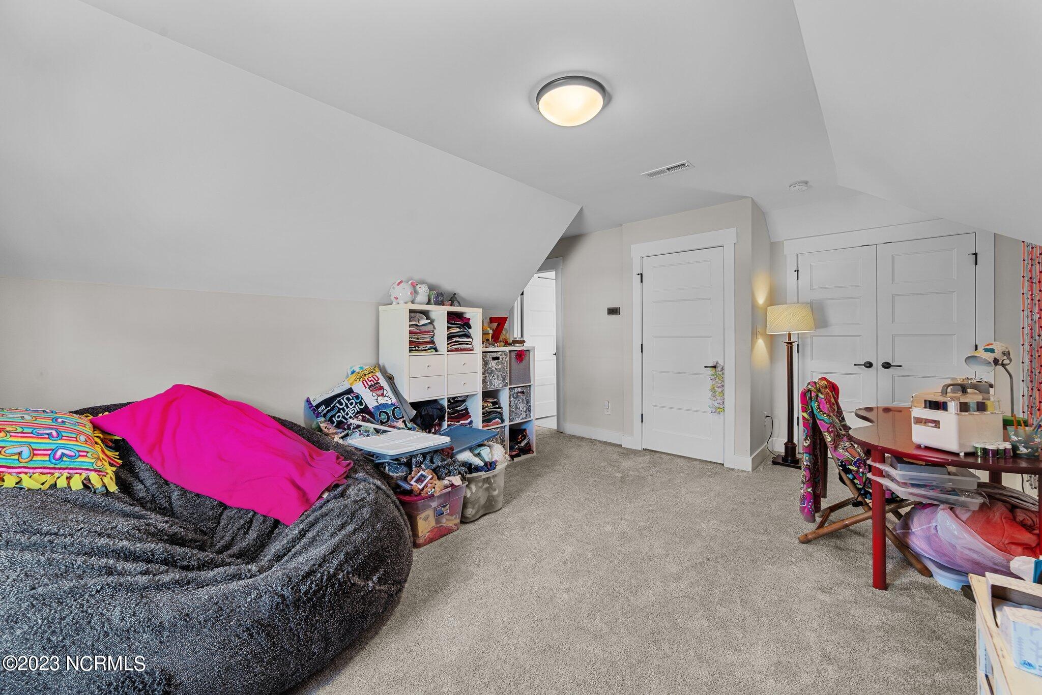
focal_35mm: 14
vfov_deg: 81.3
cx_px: 521
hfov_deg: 104.2
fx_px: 405
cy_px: 348
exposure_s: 1/1.67
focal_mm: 14
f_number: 8
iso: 100
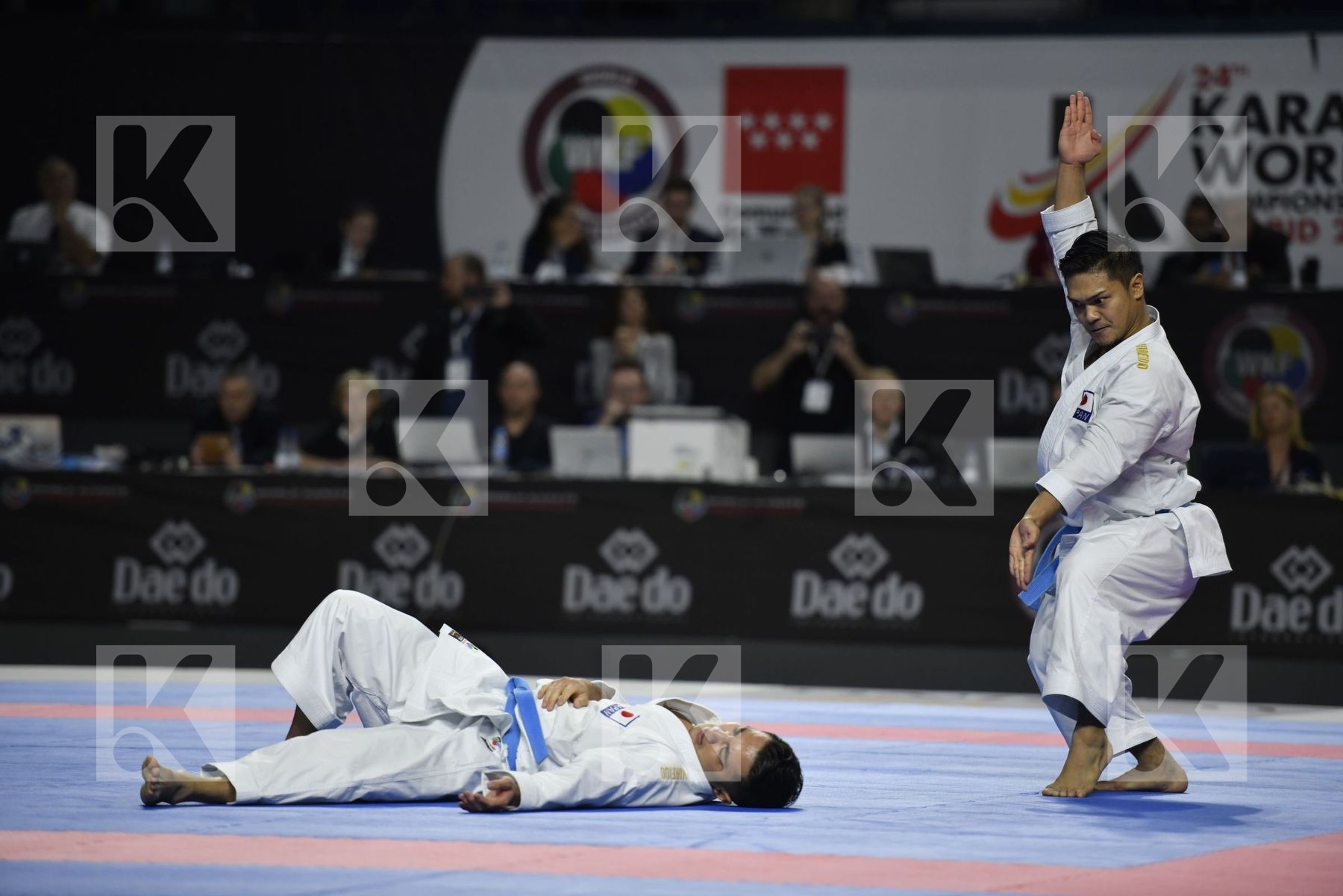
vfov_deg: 6.9
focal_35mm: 200
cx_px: 672
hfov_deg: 10.3
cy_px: 448
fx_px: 7461
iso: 800
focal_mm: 200
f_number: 2.8
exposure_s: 1/800
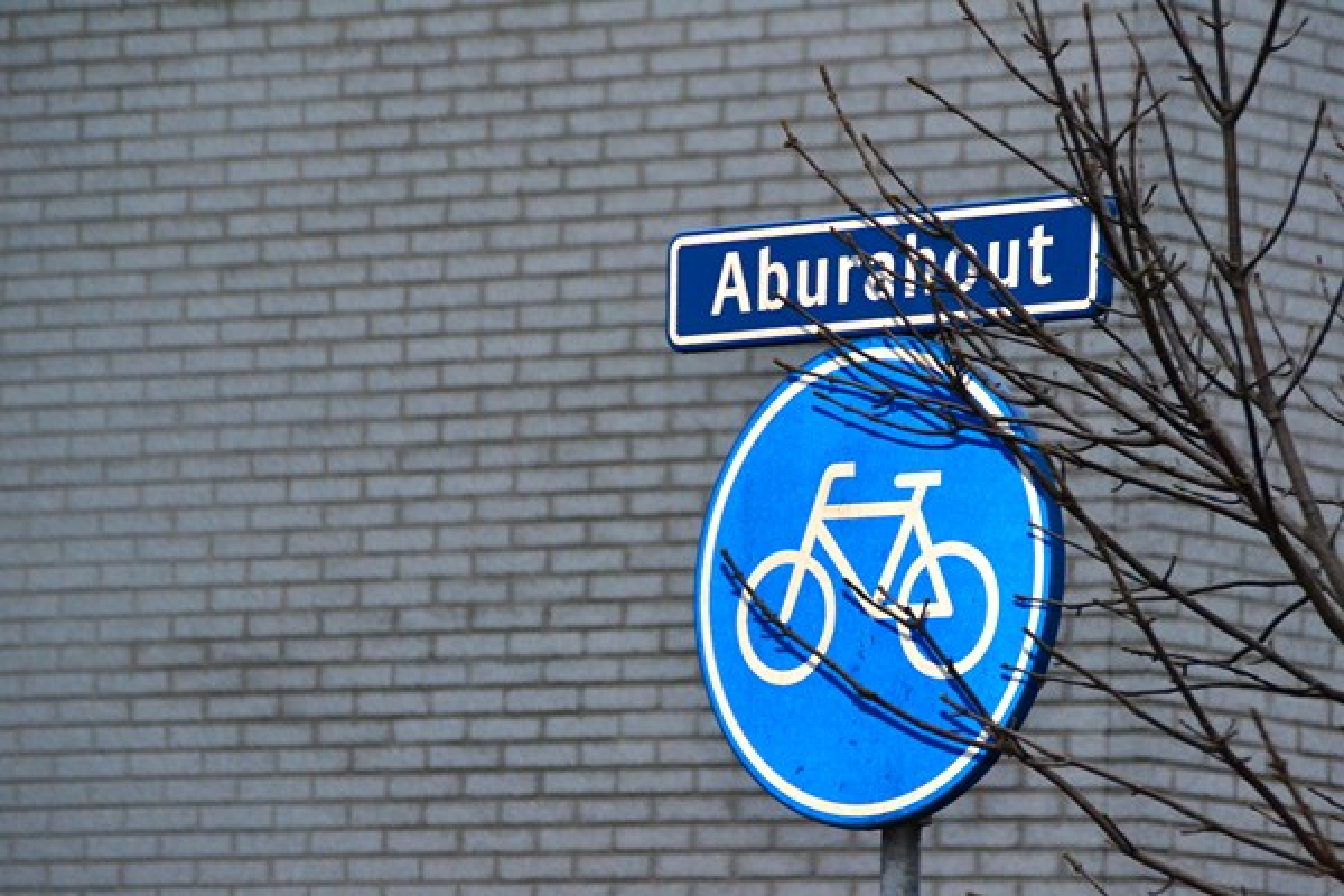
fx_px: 11199
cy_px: 448
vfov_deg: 4.6
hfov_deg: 6.9
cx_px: 672
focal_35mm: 300
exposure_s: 1/60
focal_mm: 200
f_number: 9
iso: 3200
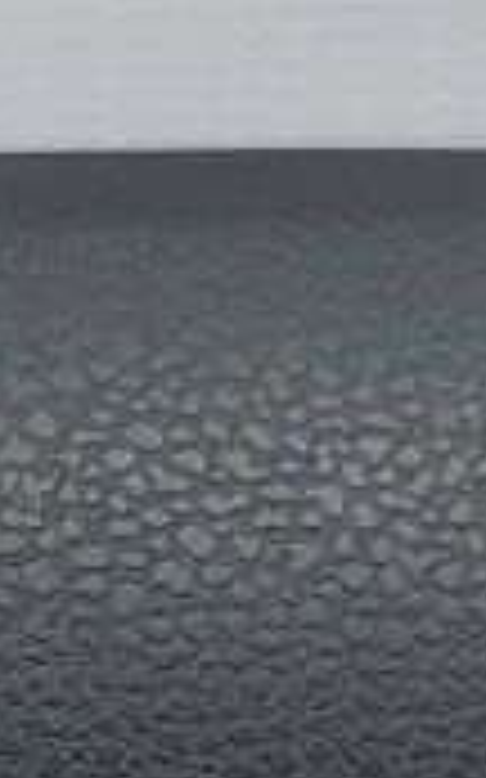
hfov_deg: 6.3
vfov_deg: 9.8
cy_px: 1390
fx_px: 4327
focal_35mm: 204
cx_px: -461
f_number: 1.8
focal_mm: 5.23
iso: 64
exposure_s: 1/60
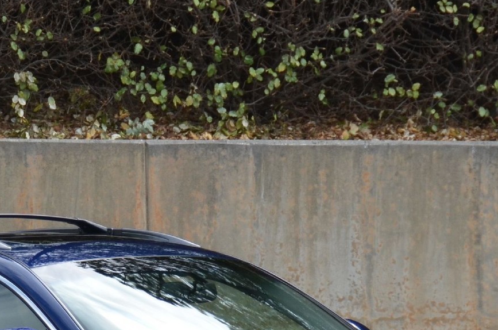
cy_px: 409
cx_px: 144
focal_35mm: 346
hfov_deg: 6.0
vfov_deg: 3.9
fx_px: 4776
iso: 400
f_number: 5.3
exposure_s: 1/1250
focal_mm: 80
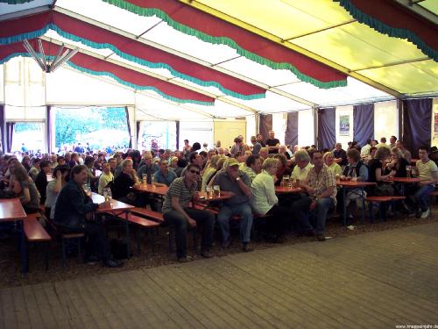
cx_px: 219
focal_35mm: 39
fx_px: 493
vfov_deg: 36.8
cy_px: 164
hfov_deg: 47.9
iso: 200
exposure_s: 1/30
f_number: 3.4
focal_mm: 8
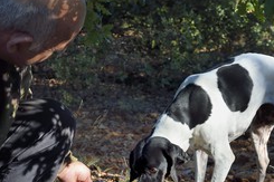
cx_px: 125
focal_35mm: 72
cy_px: 125
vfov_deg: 18.8
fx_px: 548
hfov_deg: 28.1
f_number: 7.1
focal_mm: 42
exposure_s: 1/400
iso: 1000
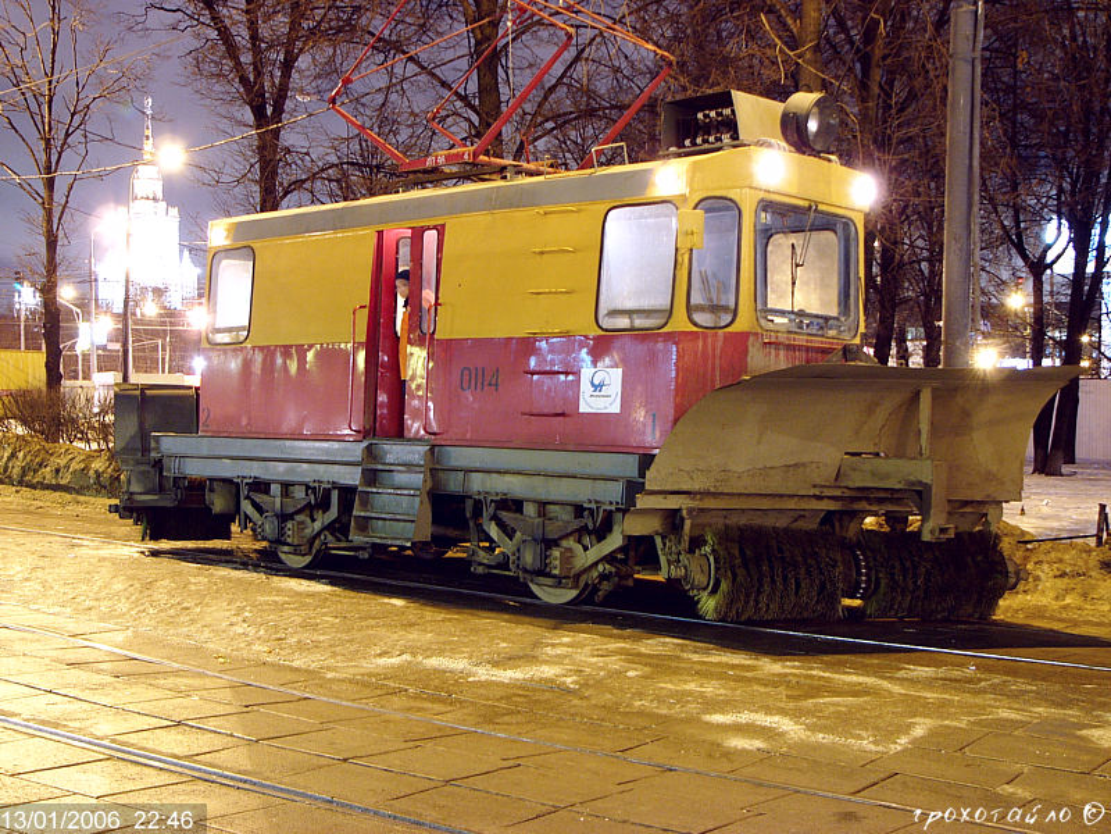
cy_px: 417
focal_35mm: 49
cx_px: 556
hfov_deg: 38.9
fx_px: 1573
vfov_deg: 29.7
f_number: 3.3
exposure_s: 5
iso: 50
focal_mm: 8.2
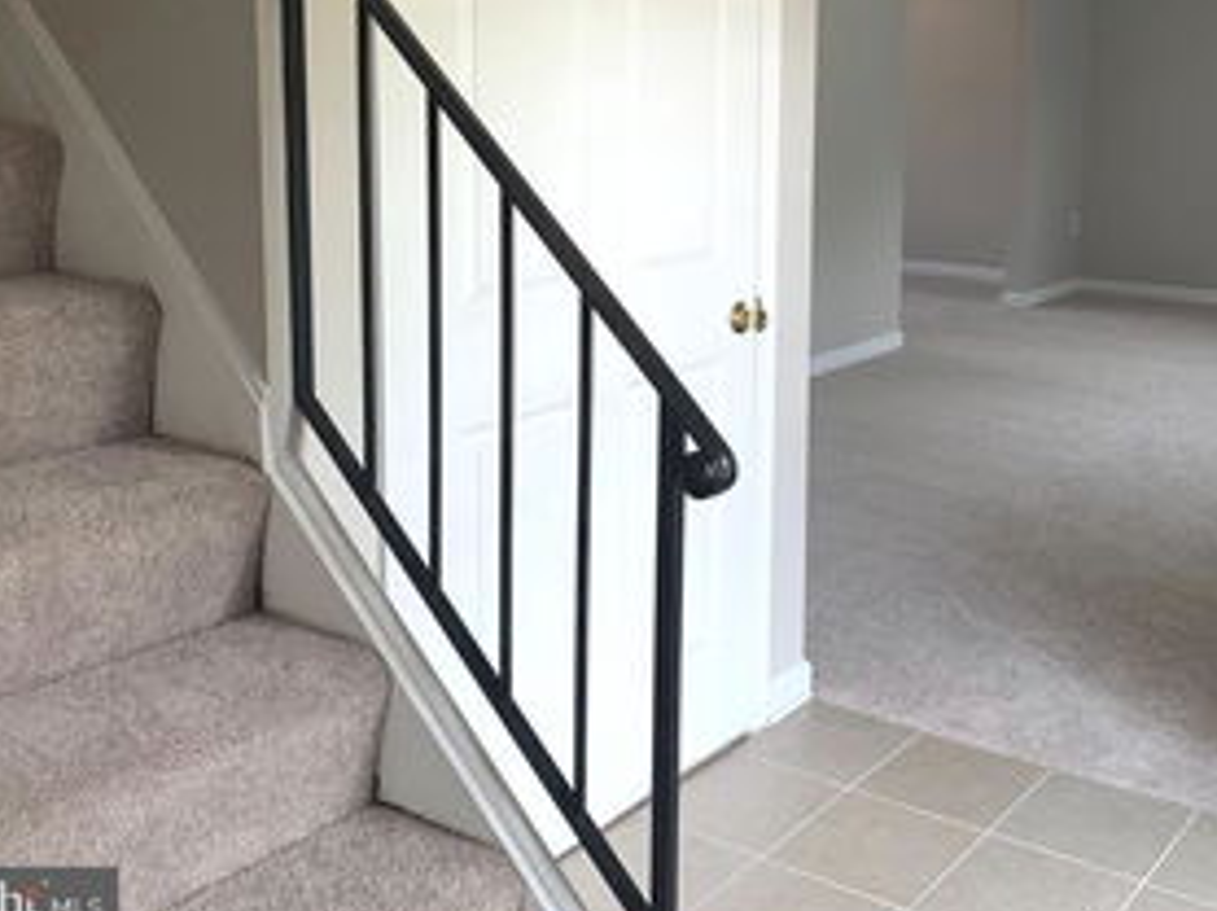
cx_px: 825
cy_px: 241
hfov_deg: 46.0
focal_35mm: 40
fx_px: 1405
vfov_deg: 35.2
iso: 50
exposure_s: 1/120
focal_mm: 4.25
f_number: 1.8
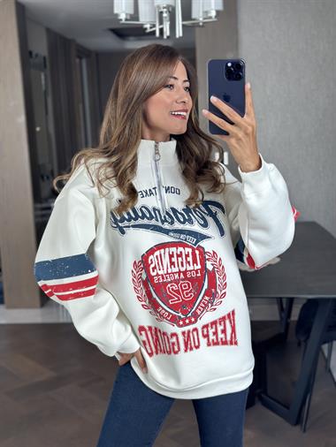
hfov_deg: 30.3
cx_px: 168
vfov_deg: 39.6
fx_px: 621
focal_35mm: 48
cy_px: 224
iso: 100
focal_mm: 6.86
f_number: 1.78
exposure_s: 1/121
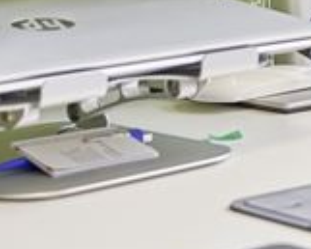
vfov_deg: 7.3
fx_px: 1925
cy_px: -90
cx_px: 616
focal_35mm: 209
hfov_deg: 8.7
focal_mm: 35
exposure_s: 1/160
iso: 800
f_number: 3.2
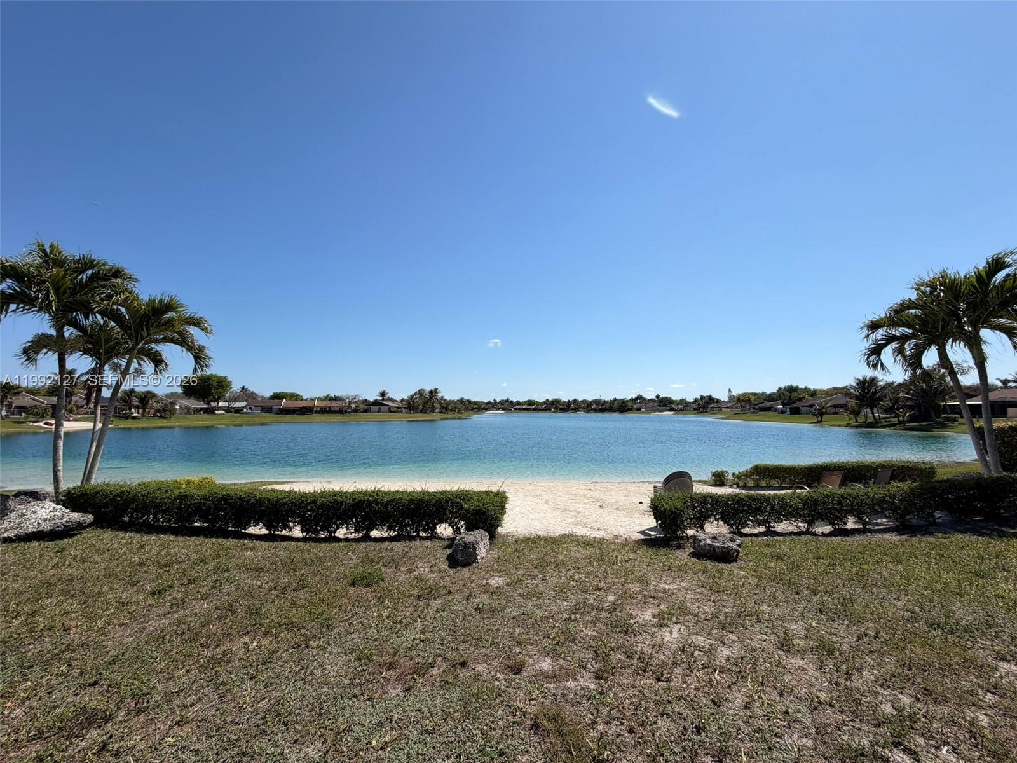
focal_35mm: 14
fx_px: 411
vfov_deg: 85.7
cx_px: 508
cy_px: 382
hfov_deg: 102.1
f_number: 2.2
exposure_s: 1/1431
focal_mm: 2.22
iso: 20
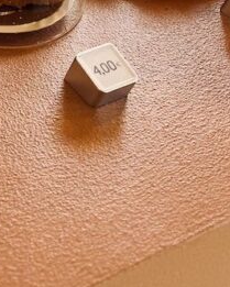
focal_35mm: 92
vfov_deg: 19.4
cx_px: -139
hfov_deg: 15.2
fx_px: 782
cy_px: -71
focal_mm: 6.76
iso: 64
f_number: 1.78
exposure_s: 1/100
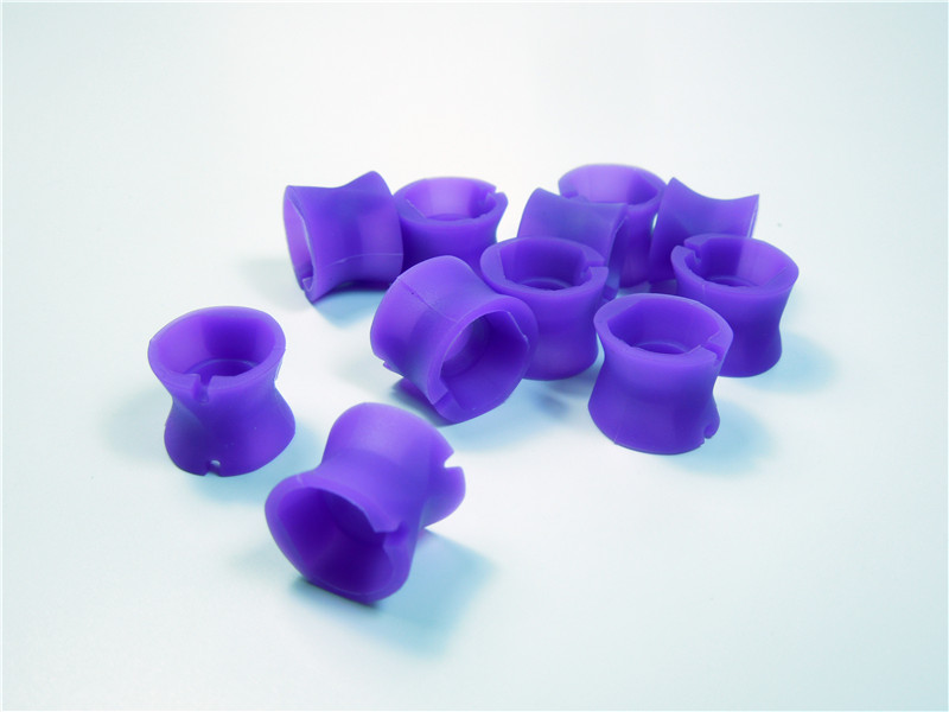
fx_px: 1069
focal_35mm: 39
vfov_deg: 36.8
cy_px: 356
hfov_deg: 47.9
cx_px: 474
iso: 100
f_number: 3.8
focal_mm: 7
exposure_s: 1/60
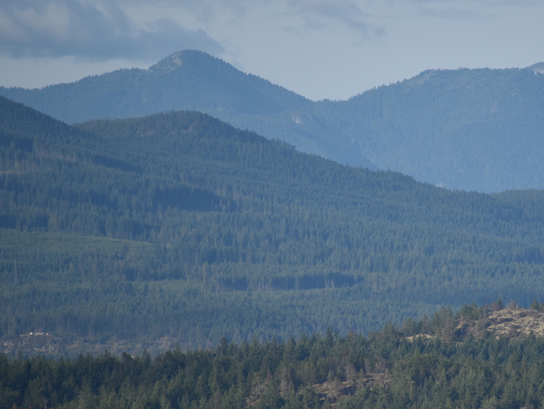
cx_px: 431
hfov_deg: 3.5
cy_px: 229
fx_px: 9026
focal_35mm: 574
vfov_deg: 2.6
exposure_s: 1/640
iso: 140
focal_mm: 300
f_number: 5.6
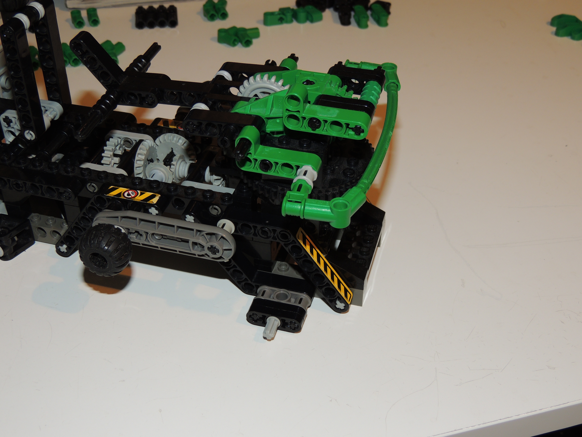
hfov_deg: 40.4
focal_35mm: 47
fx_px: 790
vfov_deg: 30.9
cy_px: 218
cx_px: 291
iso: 125
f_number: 3.5
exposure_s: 1/30
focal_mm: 8.3
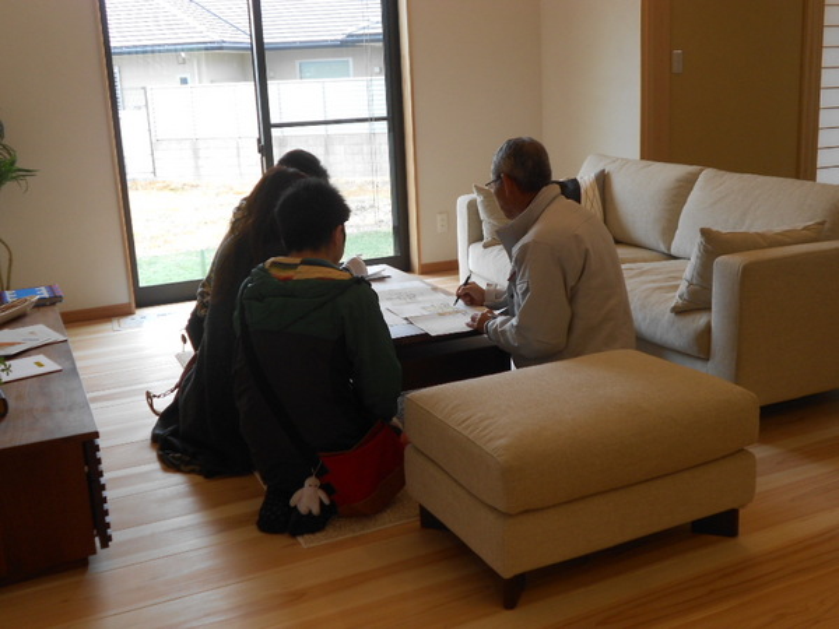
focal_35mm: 37
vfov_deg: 38.7
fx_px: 897
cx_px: 420
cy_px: 314
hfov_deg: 50.1
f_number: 3.9
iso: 80
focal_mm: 6.7
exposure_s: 1/40
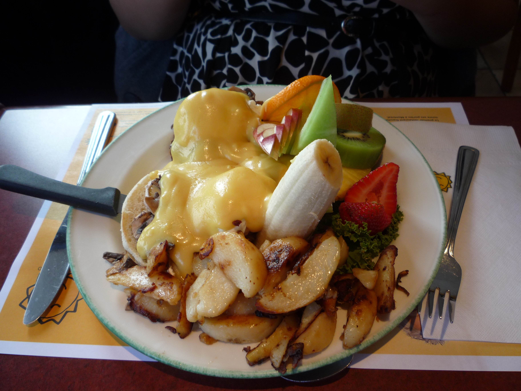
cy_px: 196
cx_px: 260
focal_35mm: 30
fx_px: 452
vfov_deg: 46.8
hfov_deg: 60.0
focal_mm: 5.2
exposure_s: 1/60
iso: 100
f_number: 3.3
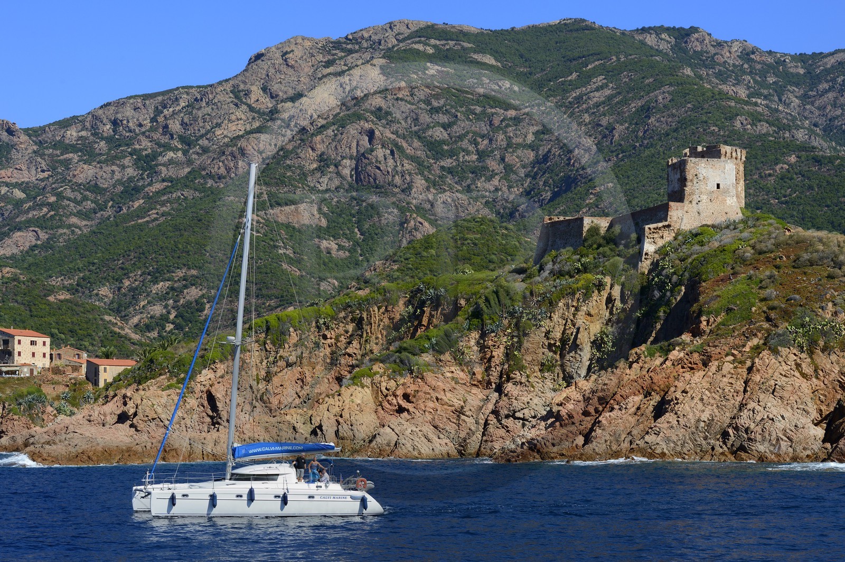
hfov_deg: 28.9
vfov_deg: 19.4
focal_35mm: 70
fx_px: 1642
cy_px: 281
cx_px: 422
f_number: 10
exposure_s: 1/500
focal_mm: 70
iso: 400
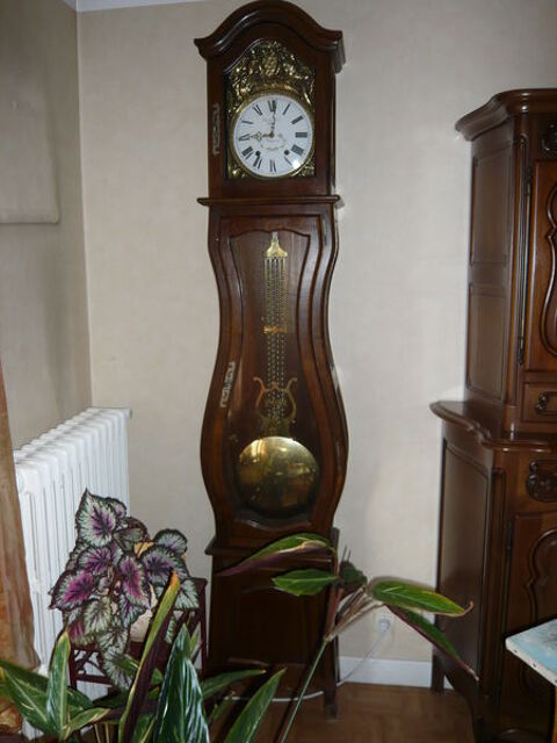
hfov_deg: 46.8
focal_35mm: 30
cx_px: 278
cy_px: 372
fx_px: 644
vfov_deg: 60.0
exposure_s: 1/30
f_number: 2.9
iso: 125
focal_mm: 4.9
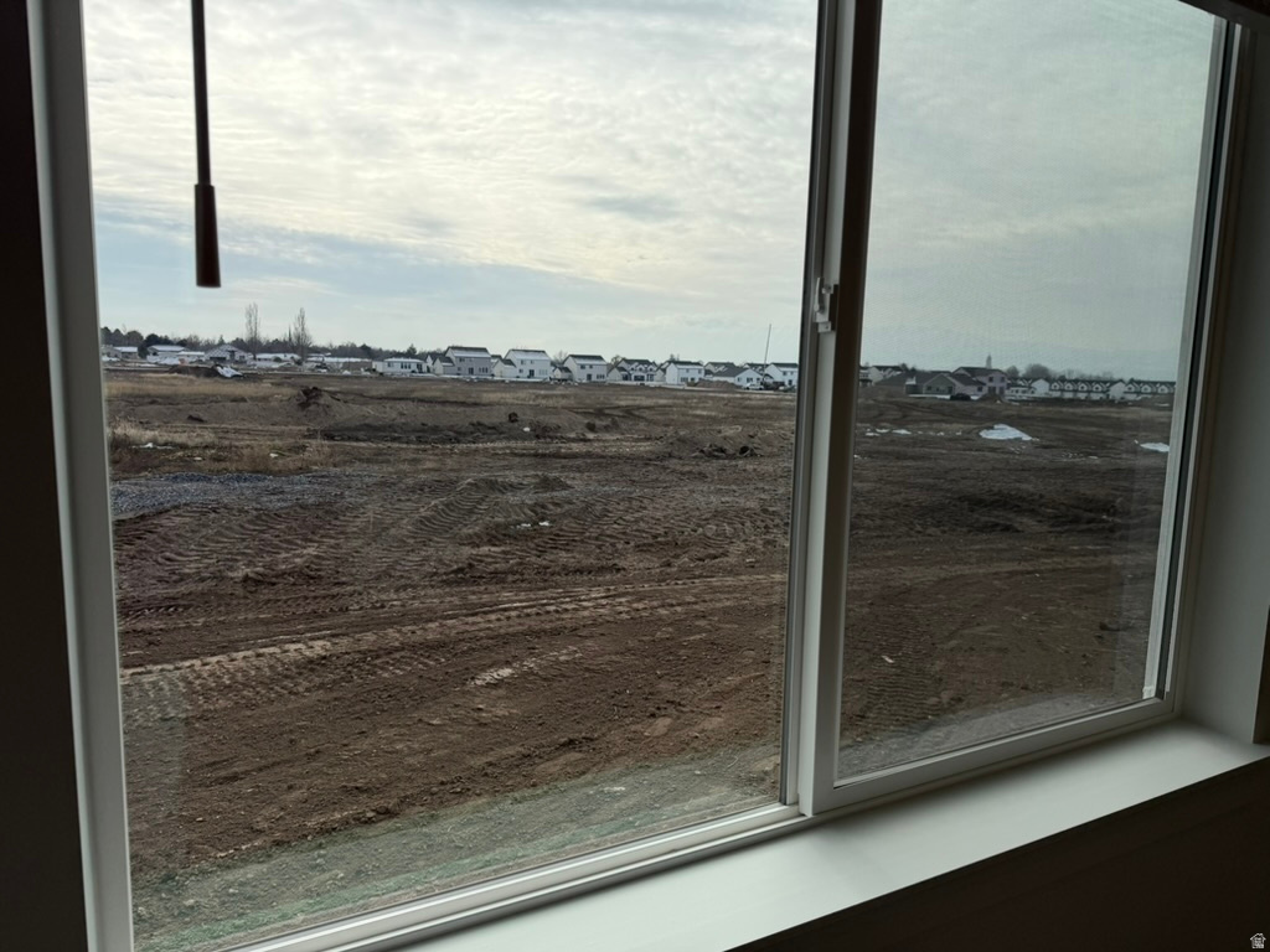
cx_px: 635
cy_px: 476
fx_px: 881
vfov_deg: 56.8
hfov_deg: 71.6
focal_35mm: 24
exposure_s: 1/6173
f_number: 1.78
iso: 80
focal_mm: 6.76
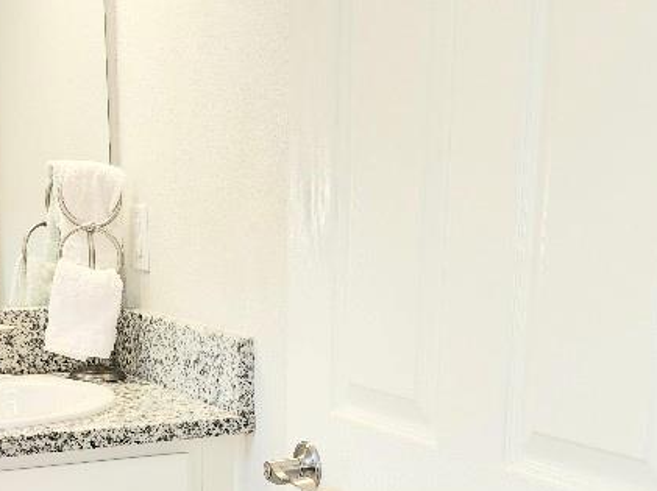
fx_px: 1062
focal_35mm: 56
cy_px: 486
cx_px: 351
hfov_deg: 34.4
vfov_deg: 24.9
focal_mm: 6.4
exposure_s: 1/120
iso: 125
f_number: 1.8
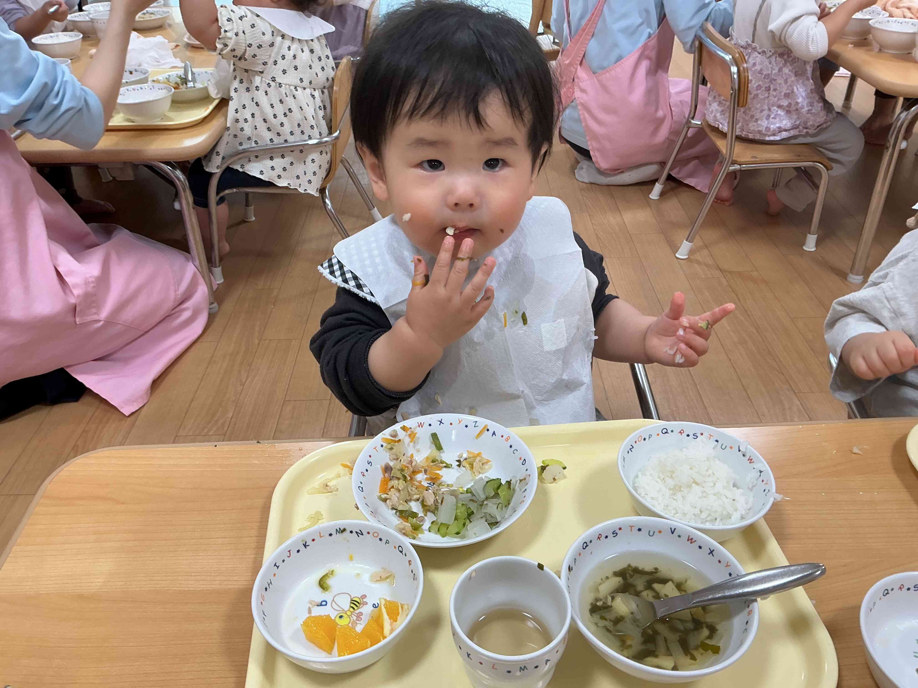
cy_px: 344
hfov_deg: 61.7
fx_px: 769
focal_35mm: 29
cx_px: 459
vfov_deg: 48.2
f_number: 1.8
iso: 40
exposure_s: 1/60
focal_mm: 3
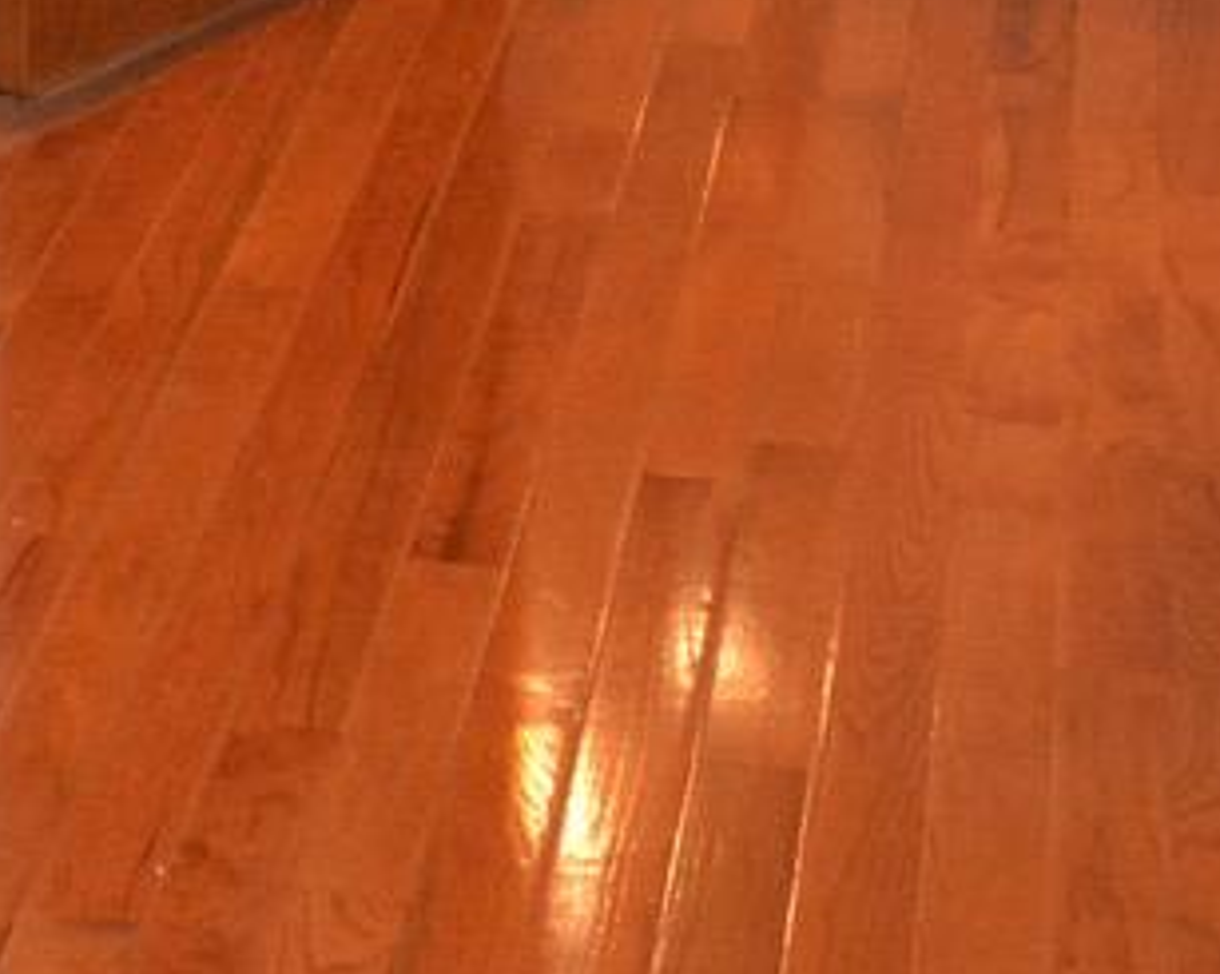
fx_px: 4406
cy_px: -1008
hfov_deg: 15.6
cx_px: 139
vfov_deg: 11.3
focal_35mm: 122
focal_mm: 13
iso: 1100
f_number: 4.5
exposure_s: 1/60
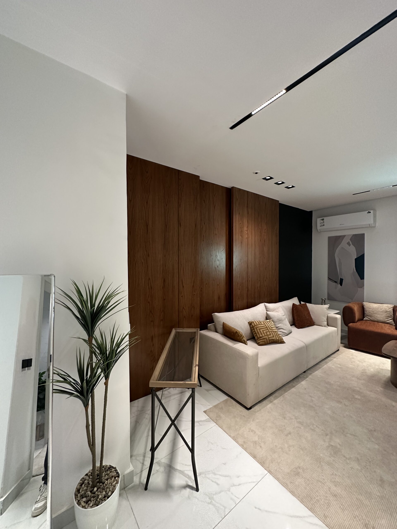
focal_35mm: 14
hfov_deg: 85.7
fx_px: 214
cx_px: 198
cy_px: 264
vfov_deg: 102.1
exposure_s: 1/60
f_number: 2.2
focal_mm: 2.22
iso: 320
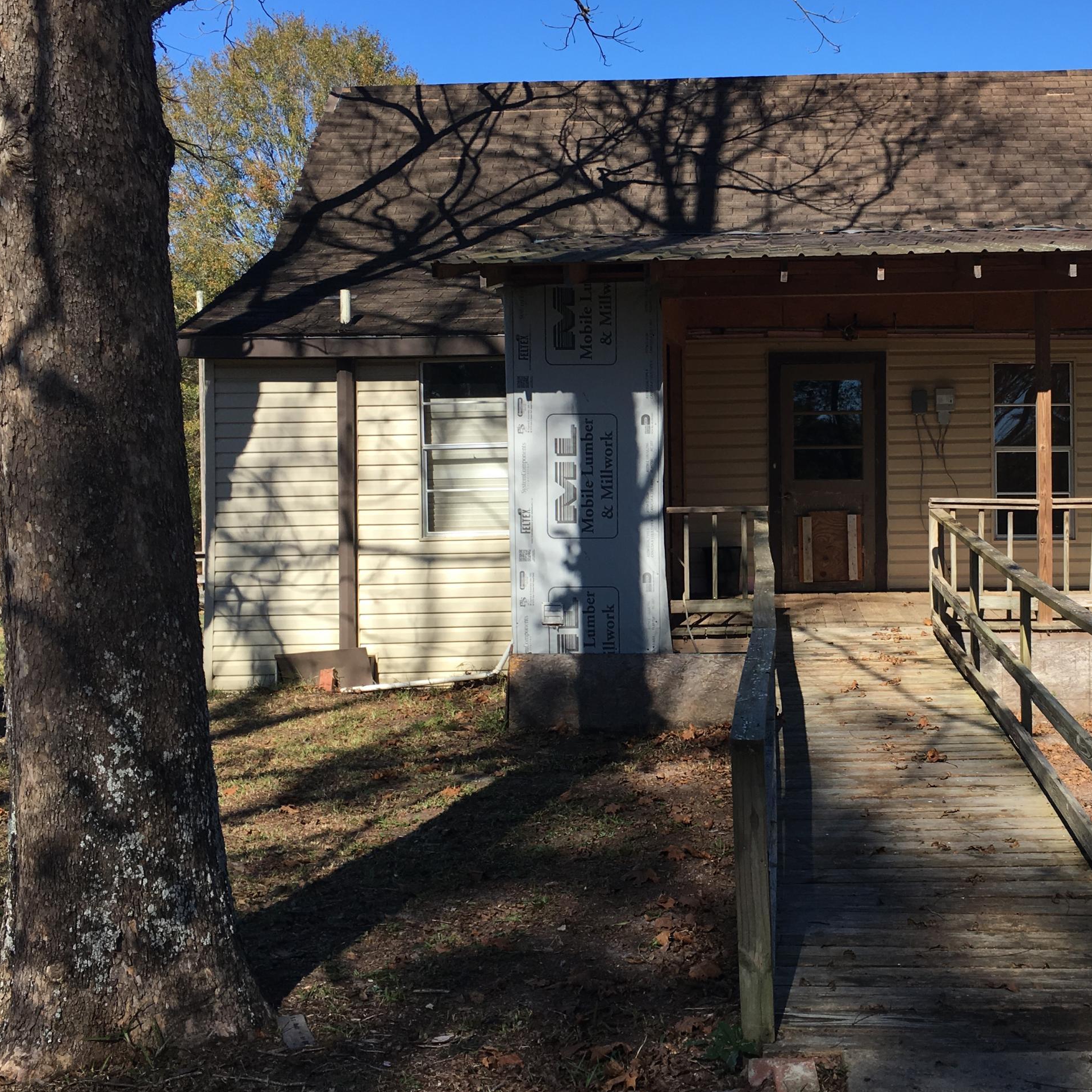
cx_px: 767
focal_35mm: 40
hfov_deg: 41.1
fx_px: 1428
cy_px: 527
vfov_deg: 41.9
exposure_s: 1/1068
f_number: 2.2
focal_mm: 4.15
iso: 25
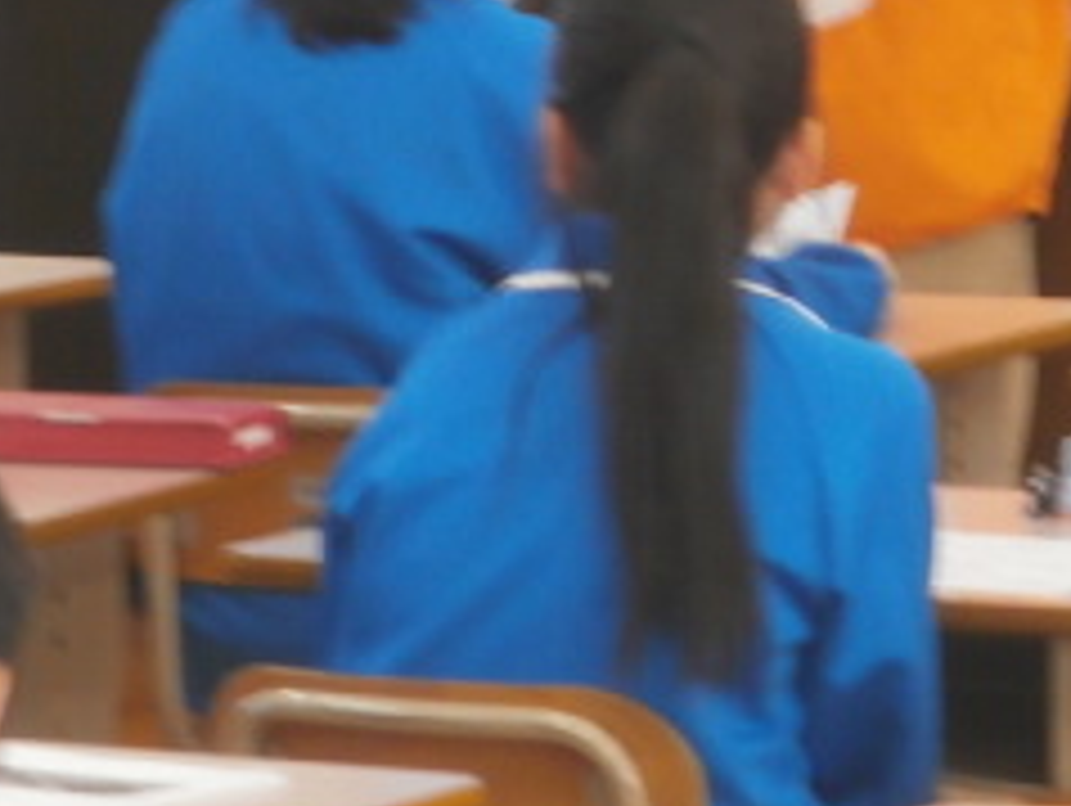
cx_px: 864
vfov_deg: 5.0
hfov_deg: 6.6
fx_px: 9229
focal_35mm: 298
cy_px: -207
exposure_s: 1/20
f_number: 5.8
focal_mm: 19.6
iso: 200
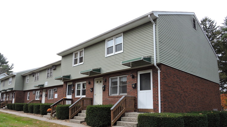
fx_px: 162
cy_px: 76
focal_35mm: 27
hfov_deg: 69.9
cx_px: 110
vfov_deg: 42.7
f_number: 3.3
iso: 100
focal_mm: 4.3
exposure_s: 1/320
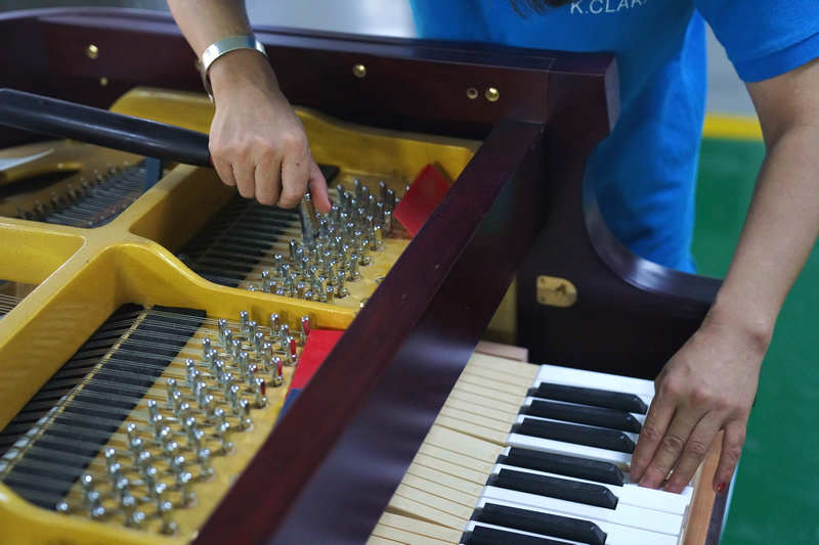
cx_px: 410
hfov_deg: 38.9
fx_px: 1160
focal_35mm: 51
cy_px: 272
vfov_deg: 26.5
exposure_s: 1/160
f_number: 2.8
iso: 5000
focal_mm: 51
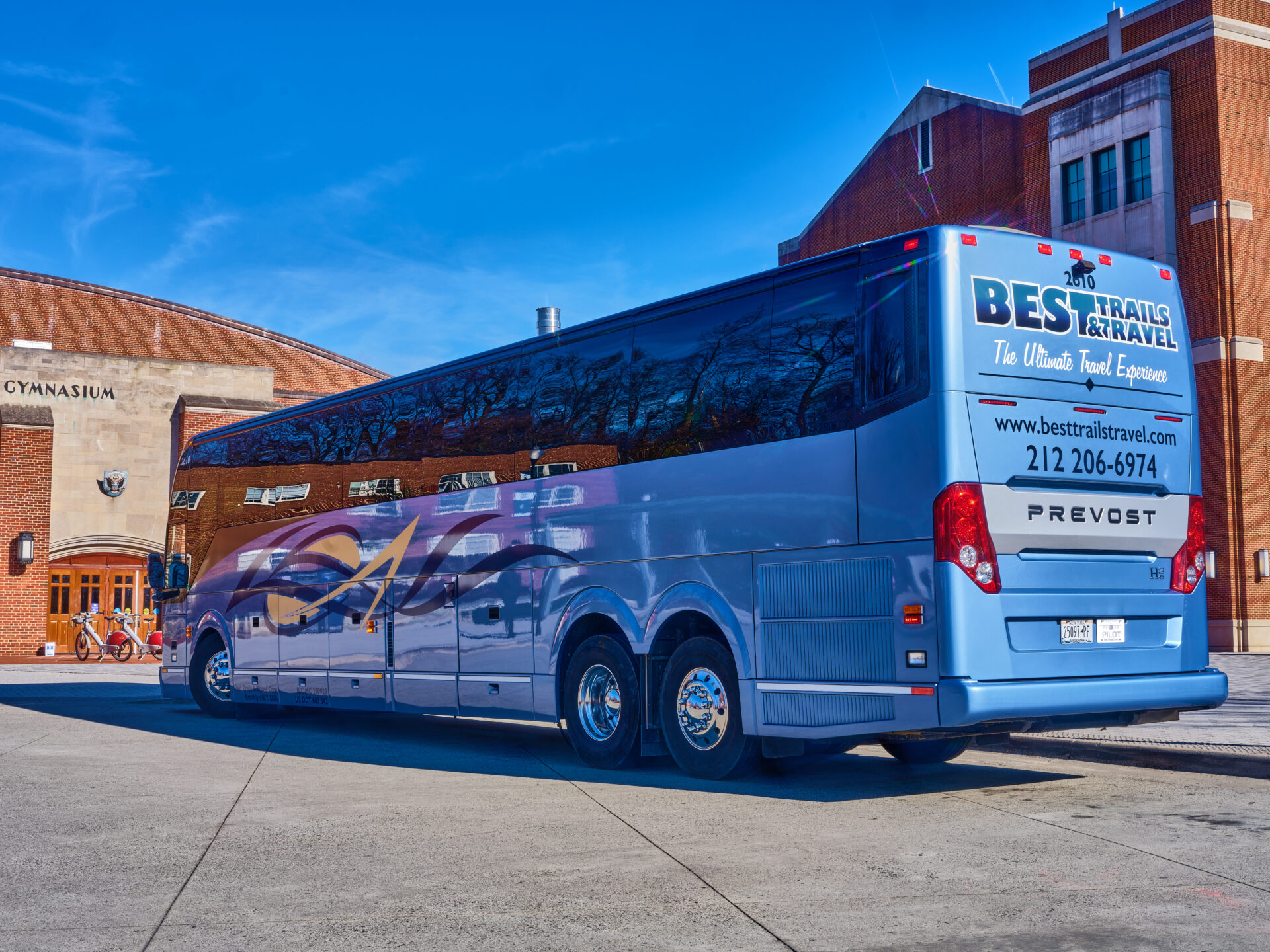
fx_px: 1614
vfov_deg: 32.9
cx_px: 635
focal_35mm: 44
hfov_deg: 42.9
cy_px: 476
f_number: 22
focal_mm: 55
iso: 50
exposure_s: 1/15
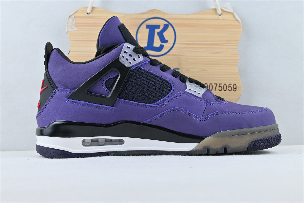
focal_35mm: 45
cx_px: 152
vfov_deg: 29.9
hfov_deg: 43.6
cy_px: 102
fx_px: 380
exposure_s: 1/50
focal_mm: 30
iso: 100
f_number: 4.8
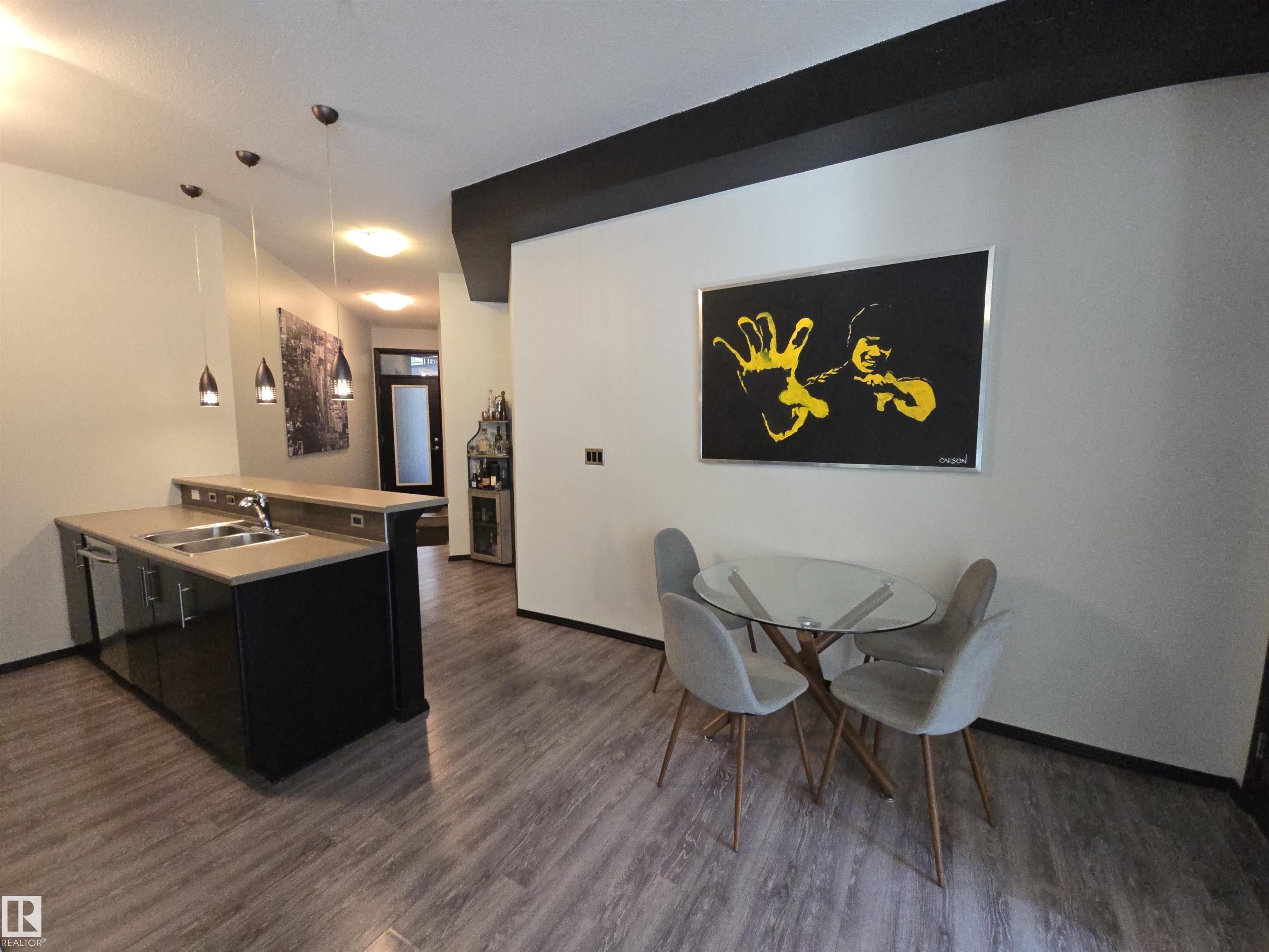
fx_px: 477
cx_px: 634
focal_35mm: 13
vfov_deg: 89.9
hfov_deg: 106.2
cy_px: 476
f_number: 2.2
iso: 500
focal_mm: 2.2
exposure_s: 1/60
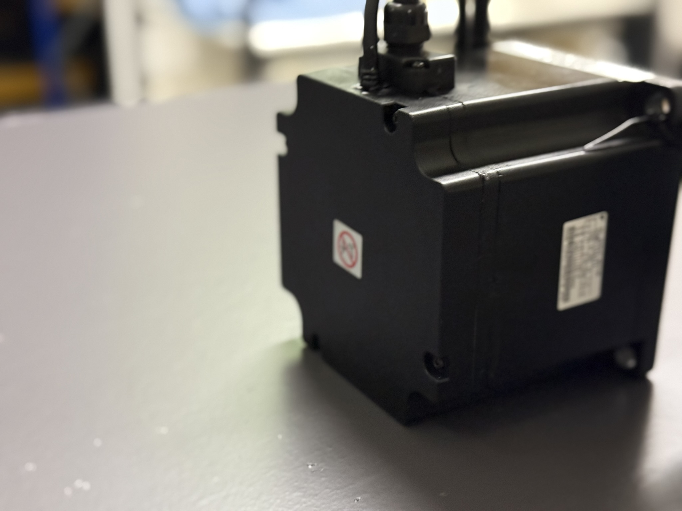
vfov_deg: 30.3
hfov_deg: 39.7
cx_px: 341
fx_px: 946
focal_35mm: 48
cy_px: 256
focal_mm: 6.76
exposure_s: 1/33
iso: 500
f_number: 1.78
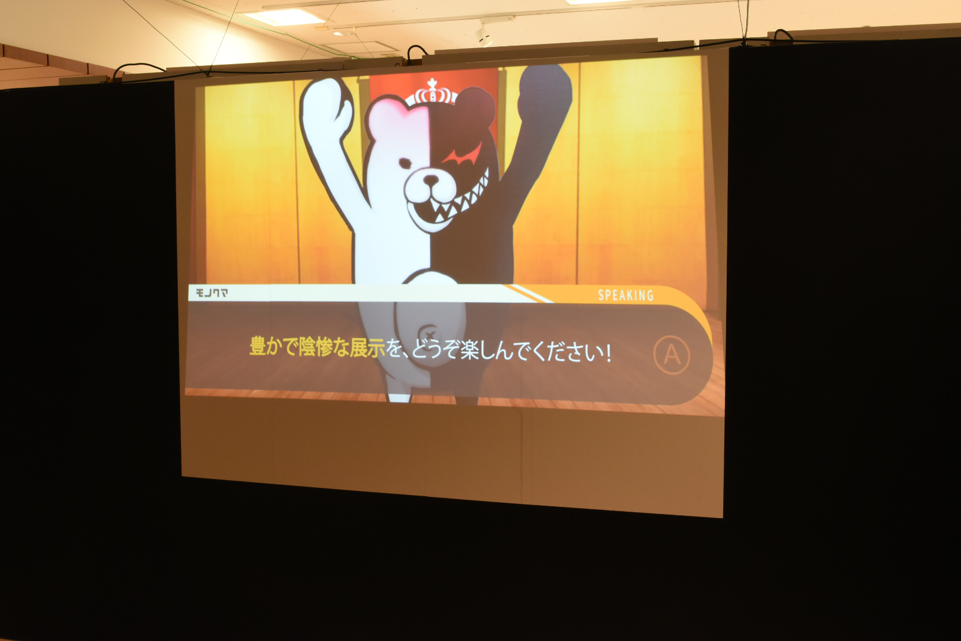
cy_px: 320
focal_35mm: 40
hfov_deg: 47.9
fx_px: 1081
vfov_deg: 33.0
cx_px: 480
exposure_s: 1/60
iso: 1250
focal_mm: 27
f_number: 9
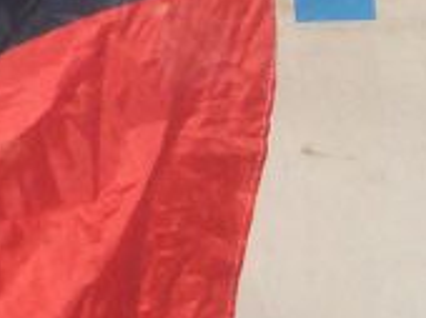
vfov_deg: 6.8
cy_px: 60
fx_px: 2667
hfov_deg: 8.6
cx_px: -441
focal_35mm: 217
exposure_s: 1/40
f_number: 4
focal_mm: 4.8
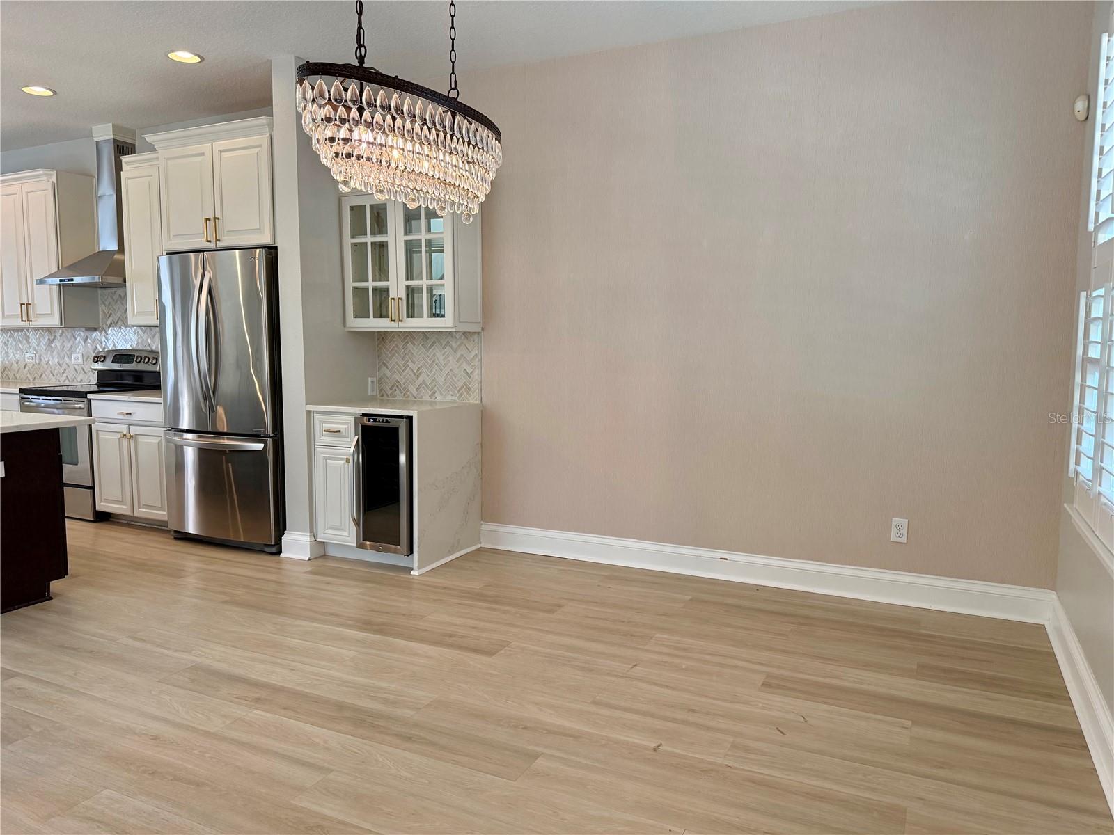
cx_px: 557
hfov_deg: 71.6
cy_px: 418
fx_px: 772
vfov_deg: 56.8
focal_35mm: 24
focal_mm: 6.76
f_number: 1.78
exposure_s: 1/201
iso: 200
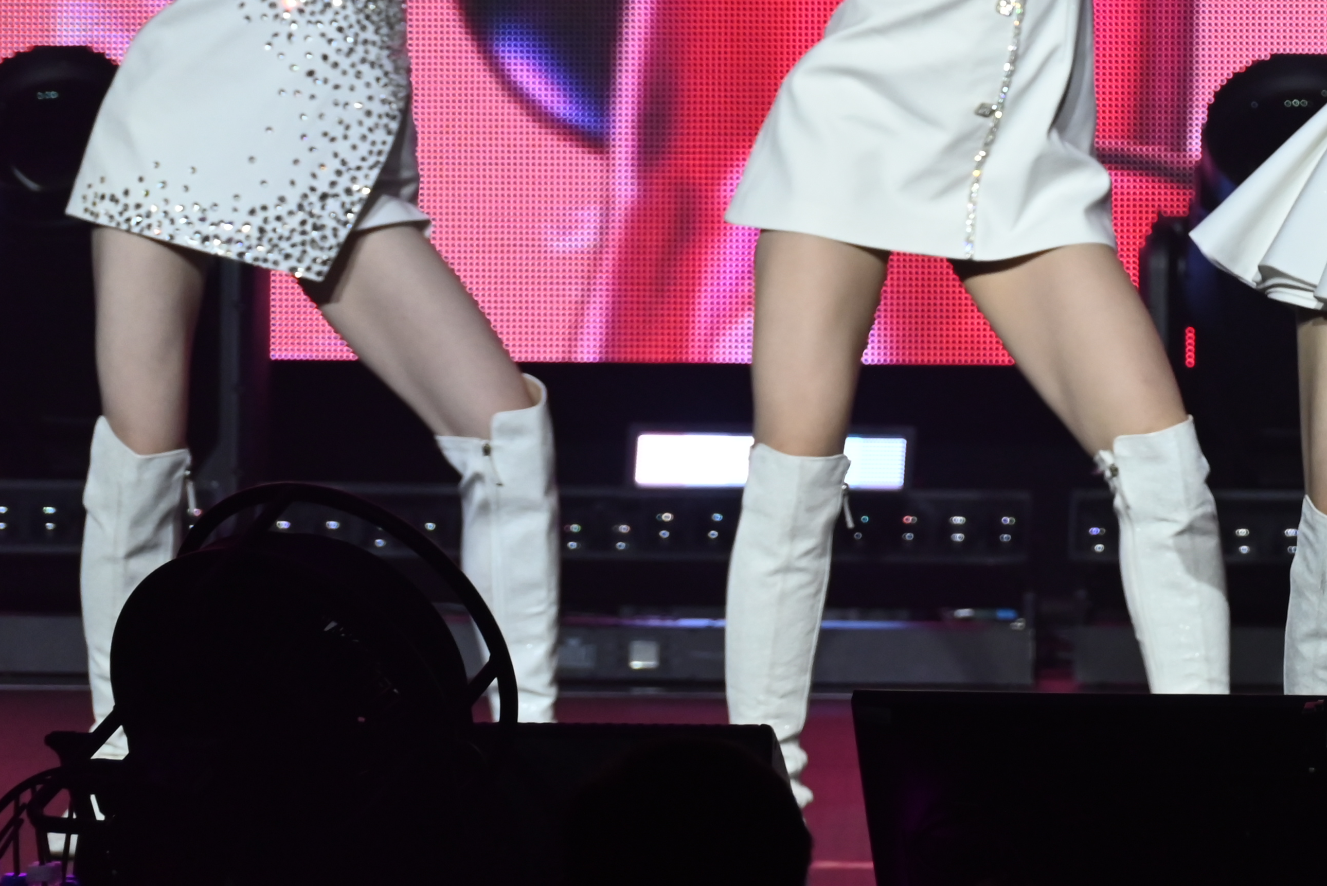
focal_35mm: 653
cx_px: 1530
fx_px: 24077
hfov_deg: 3.2
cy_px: 133
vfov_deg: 2.1
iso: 1600
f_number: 8
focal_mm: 280
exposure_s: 1/320
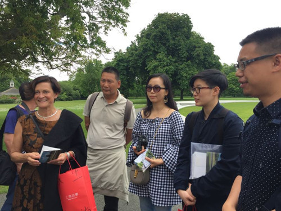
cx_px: 140
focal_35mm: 29
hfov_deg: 61.7
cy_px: 106
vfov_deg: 48.2
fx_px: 235
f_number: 2.2
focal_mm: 4.15
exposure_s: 1/775
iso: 32
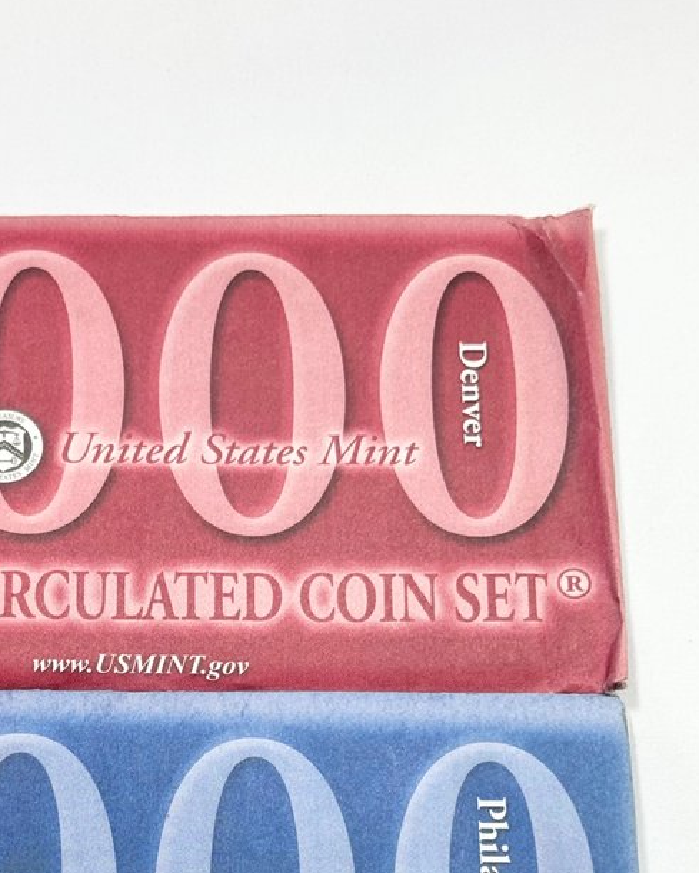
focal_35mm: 87
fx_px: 2249
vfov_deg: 21.6
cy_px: 732
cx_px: 127
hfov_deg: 17.5
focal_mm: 6.76
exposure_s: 1/125
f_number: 1.78
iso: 50
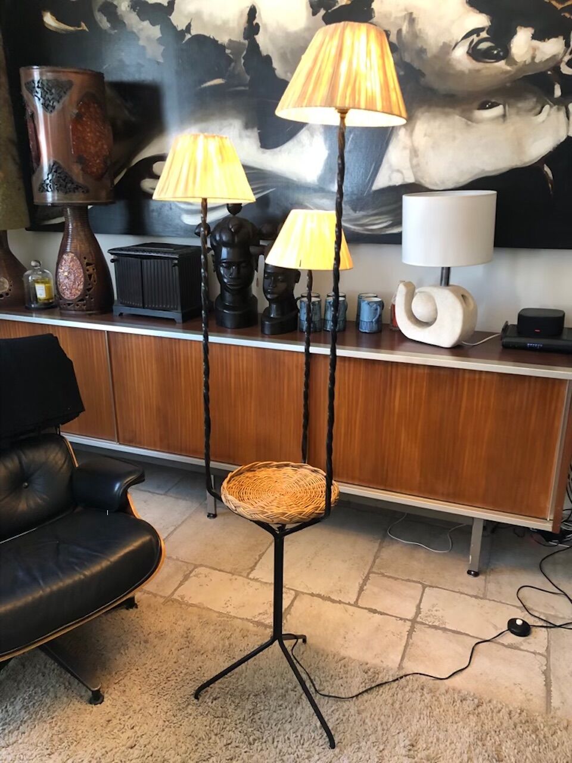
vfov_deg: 63.4
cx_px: 286
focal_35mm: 28
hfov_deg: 49.7
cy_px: 382
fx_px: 617
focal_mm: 4
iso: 80
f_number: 1.8
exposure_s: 1/17
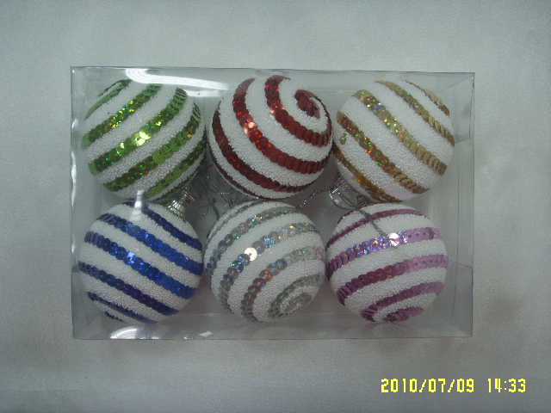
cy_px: 206
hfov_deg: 47.9
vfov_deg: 36.8
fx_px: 621
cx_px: 276
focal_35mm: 39
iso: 120
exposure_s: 1/45
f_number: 3.5
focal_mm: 6.6
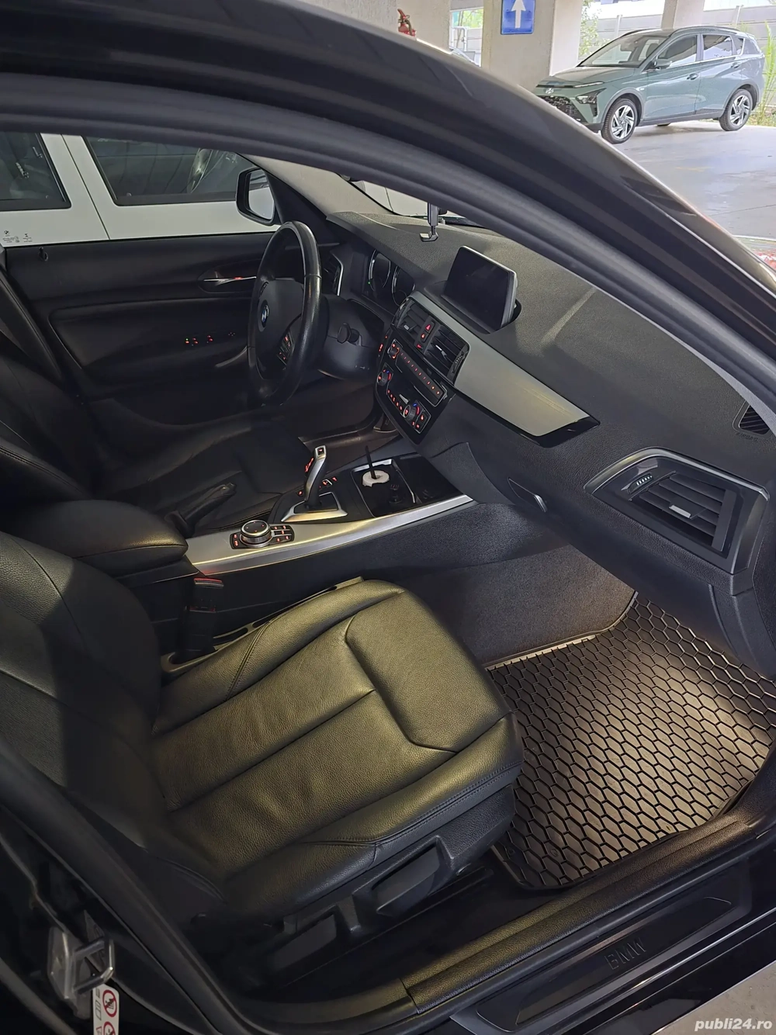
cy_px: 518
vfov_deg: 73.9
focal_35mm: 23
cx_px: 388
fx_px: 688
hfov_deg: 58.9
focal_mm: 6.3
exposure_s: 1/33.3
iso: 2500
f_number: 1.7
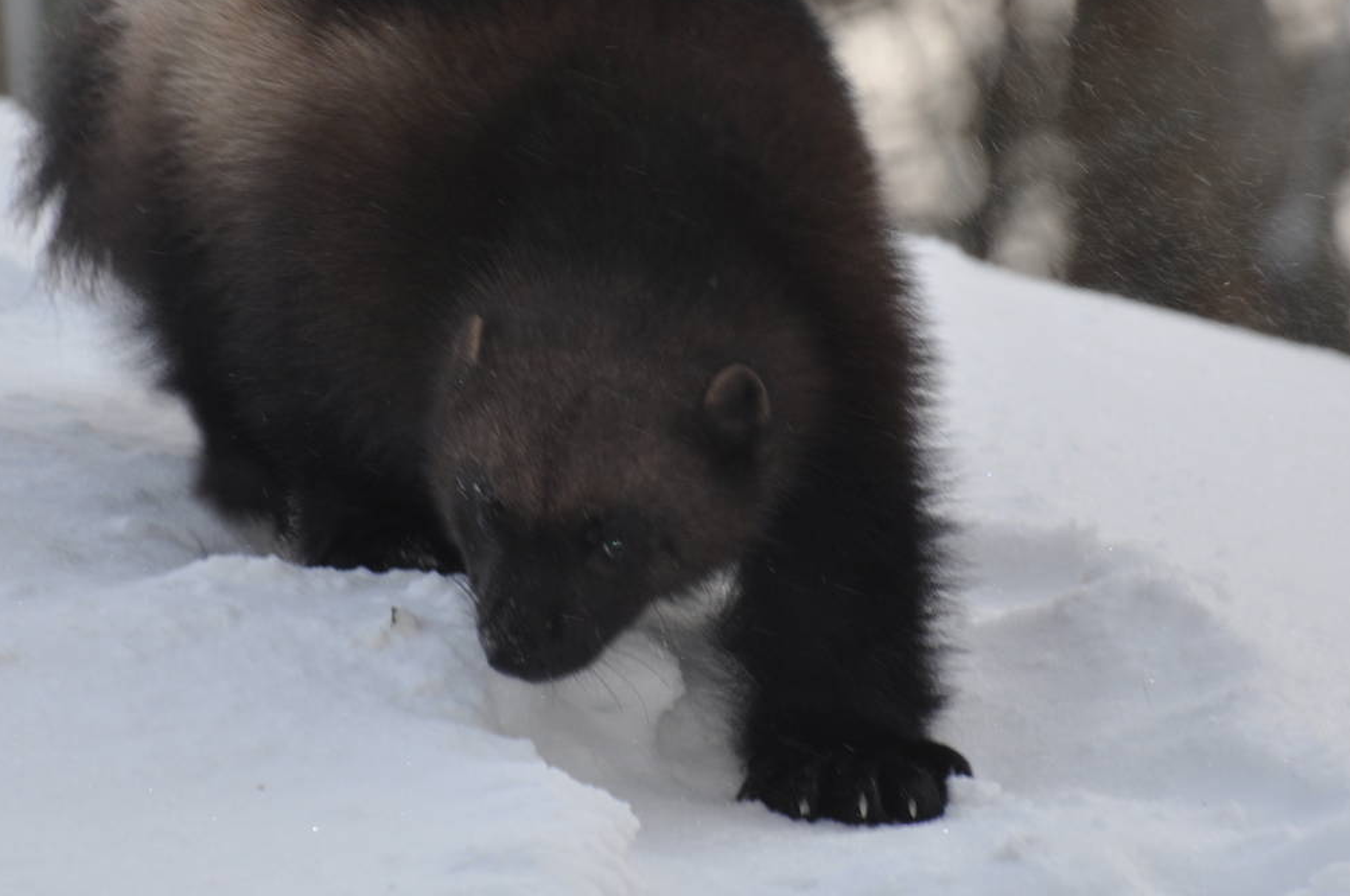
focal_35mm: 646
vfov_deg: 2.1
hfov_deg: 3.2
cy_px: 373
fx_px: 24193
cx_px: 638
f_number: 5.6
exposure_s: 1/200
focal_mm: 270
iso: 320
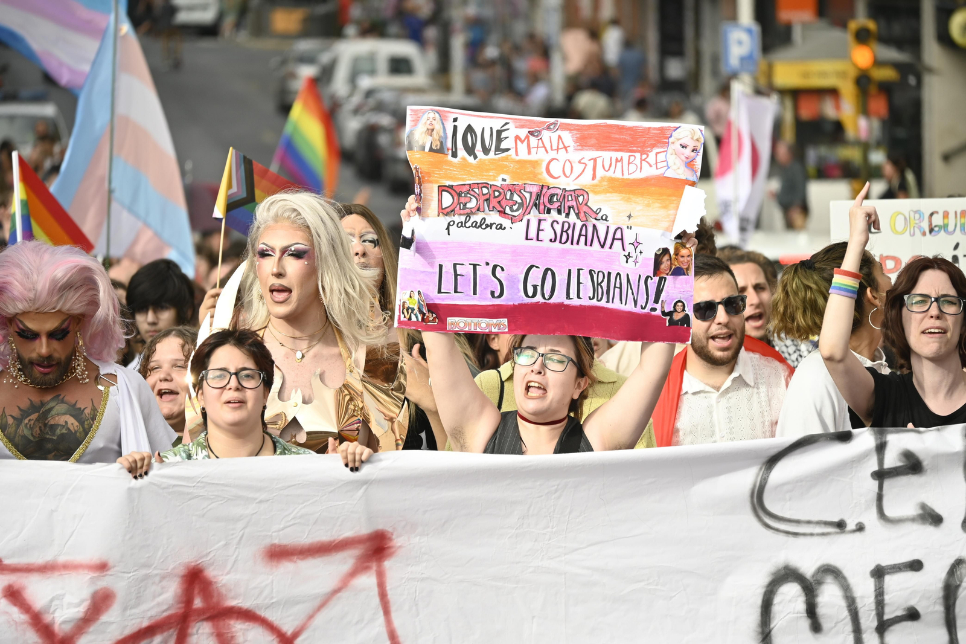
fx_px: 8450
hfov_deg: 6.5
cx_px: 483
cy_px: 322
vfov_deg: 4.4
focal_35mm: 315
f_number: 6
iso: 125
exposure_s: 1/250
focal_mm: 210
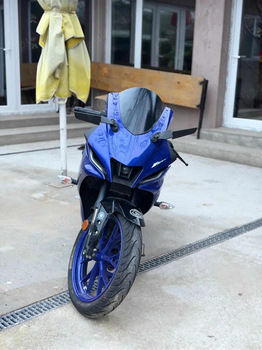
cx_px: 131
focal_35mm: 48
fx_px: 485
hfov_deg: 30.3
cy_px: 175
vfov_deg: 39.7
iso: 250
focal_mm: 6.76
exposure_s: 1/60
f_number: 1.78
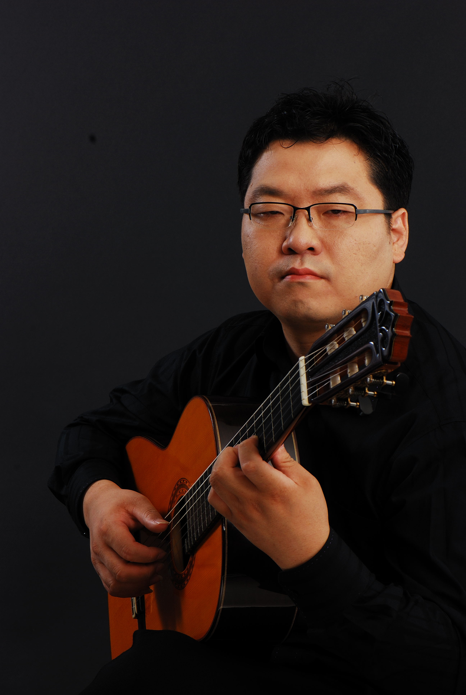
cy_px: 348
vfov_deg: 13.0
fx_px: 3049
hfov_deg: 8.7
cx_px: 233
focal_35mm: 158
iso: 100
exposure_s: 1/125
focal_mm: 105
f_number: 13
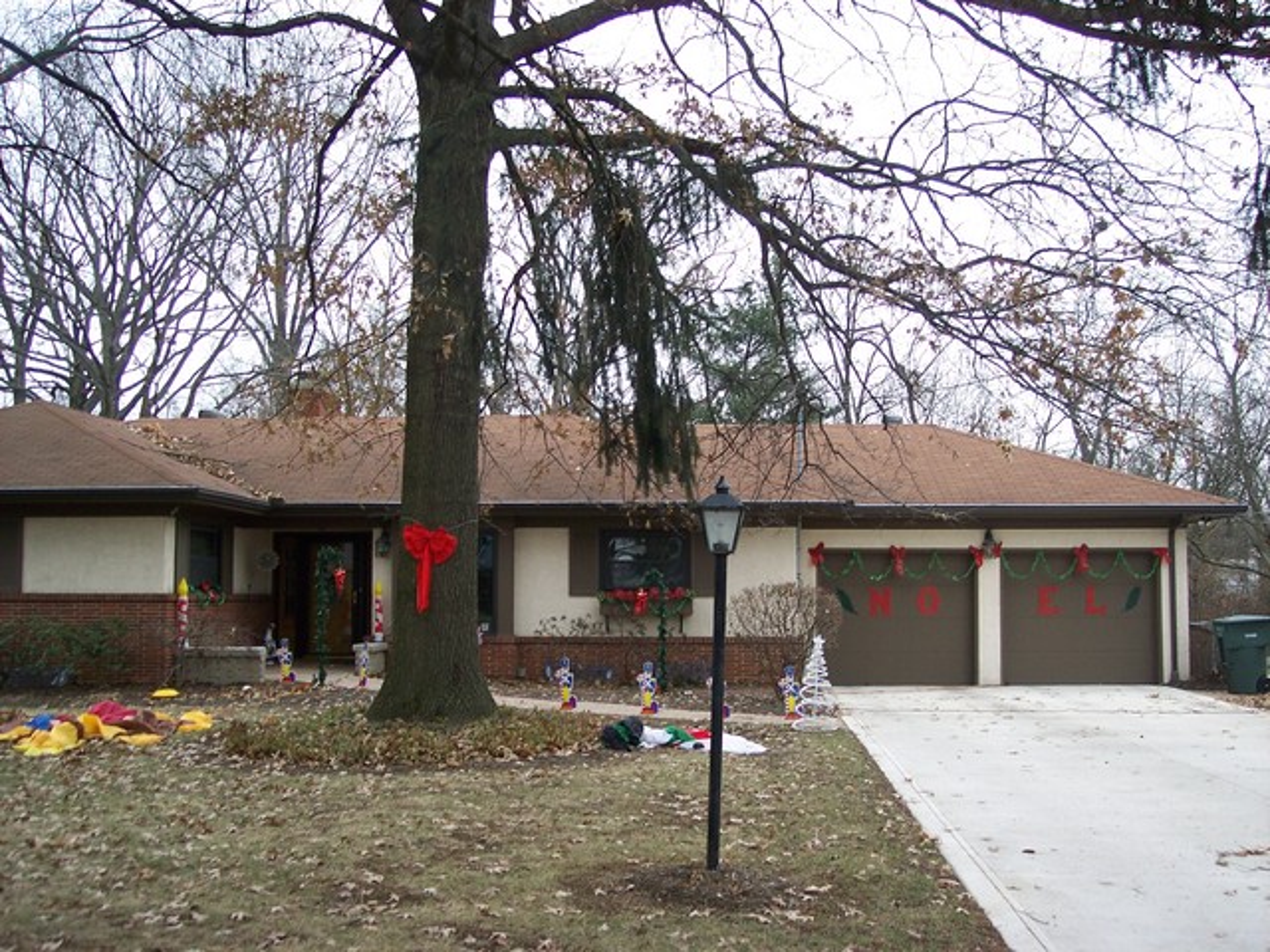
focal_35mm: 39
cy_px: 476
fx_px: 1431
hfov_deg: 47.9
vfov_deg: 36.8
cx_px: 635
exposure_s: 1/90
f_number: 3.4
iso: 100
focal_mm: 8
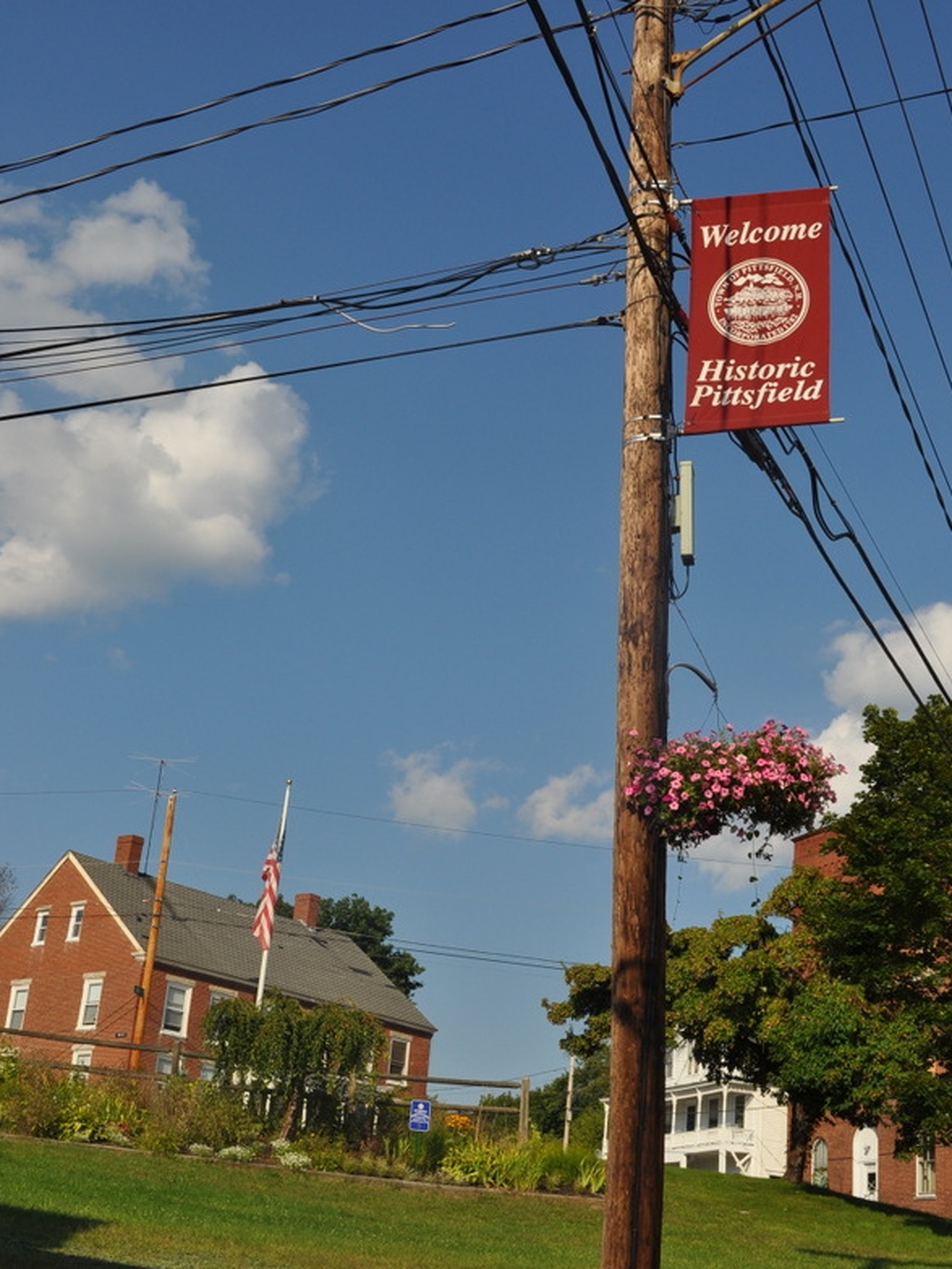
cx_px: 473
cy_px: 724
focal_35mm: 43
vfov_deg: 43.7
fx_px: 1577
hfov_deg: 33.6
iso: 200
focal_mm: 26
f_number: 11
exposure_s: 1/500
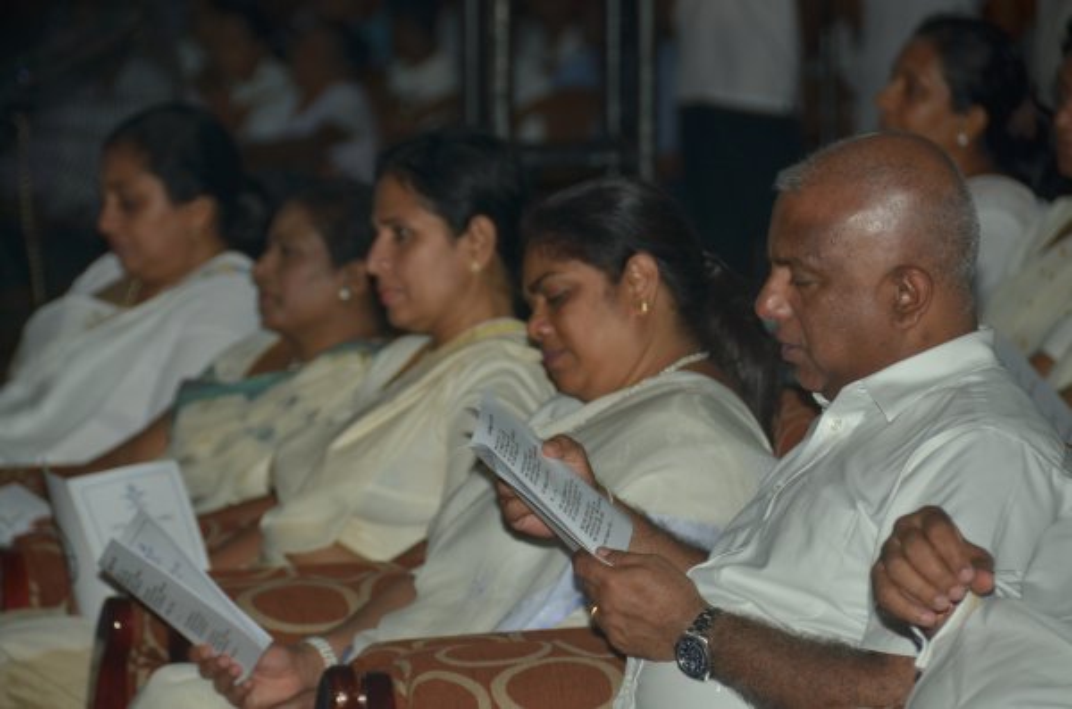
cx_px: 536
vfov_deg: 4.6
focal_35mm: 300
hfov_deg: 6.9
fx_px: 8912
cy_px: 354
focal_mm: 200
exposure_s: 1/80
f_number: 5.6
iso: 250
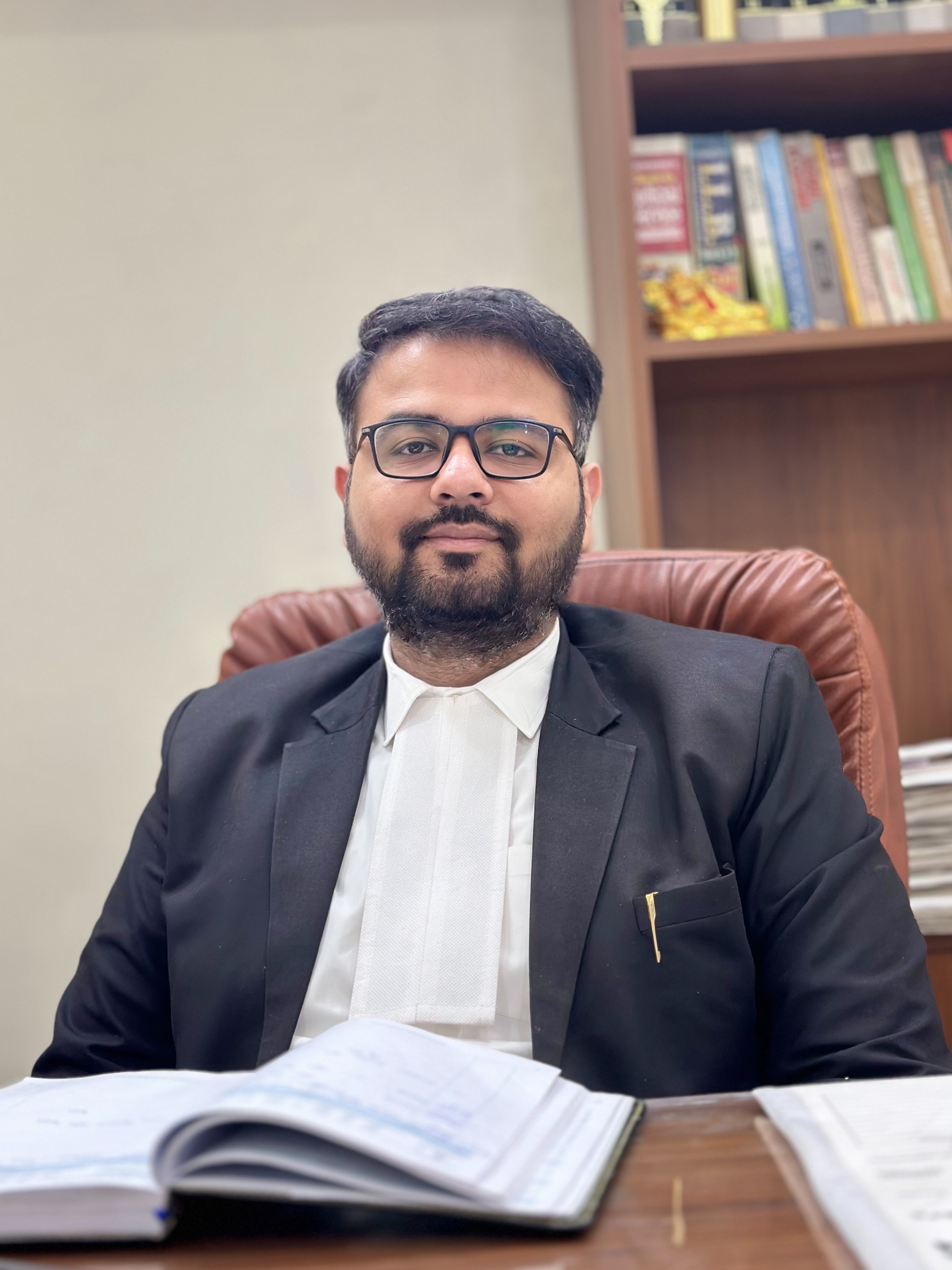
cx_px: 476
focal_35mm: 48
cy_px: 635
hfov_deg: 30.3
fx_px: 1760
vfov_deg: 39.7
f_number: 1.8
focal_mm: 6.86
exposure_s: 1/50
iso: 200
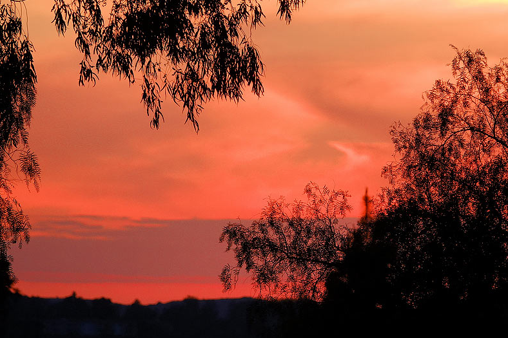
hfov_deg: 3.2
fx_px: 9113
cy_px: 108
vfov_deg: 2.1
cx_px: 277
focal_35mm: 646
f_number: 4
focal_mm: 155.41
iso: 160
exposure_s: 1/250
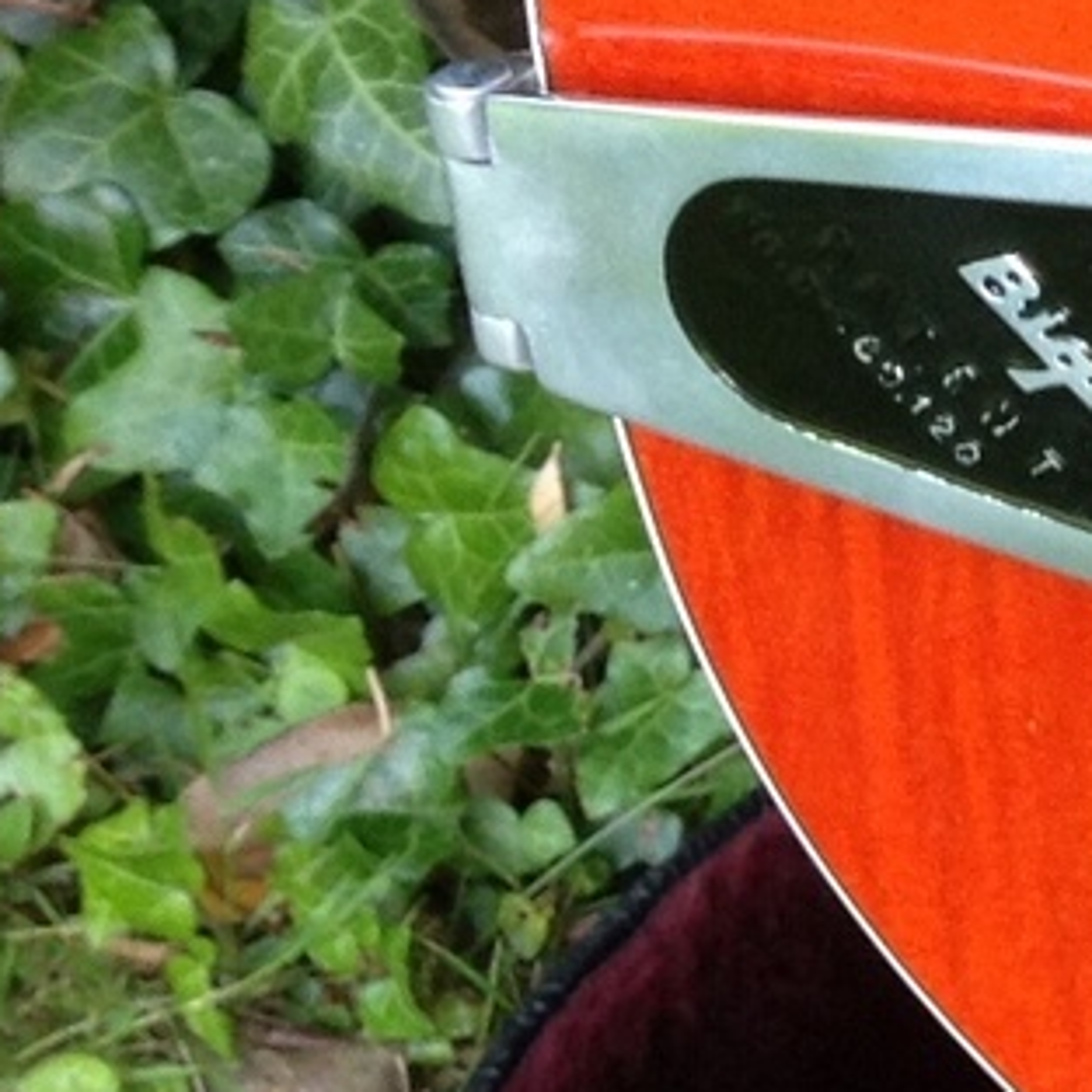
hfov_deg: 9.7
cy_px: 539
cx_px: 2700
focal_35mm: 158
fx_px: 5639
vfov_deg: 11.1
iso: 50
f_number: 2.4
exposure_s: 1/24
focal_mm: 4.28
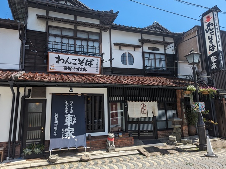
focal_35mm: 25
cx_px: 115
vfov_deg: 54.9
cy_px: 87
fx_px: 163
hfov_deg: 69.4
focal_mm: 6.81
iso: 46
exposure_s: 1/1244
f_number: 1.85
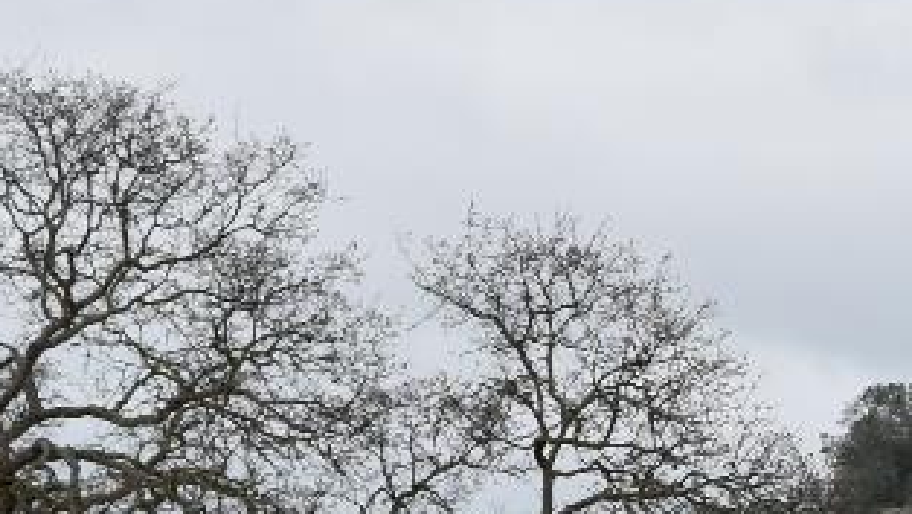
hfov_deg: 7.7
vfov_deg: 4.6
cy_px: 61
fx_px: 6351
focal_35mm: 262
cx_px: 2033
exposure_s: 1/250
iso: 100
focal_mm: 35
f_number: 6.3
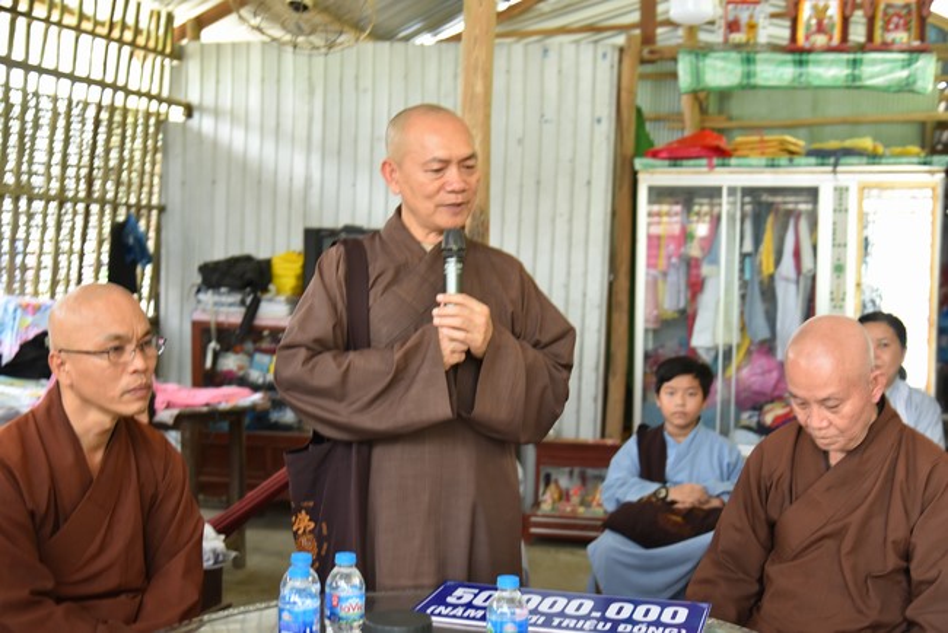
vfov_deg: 28.1
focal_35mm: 48
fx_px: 1264
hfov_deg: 41.1
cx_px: 474
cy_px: 316
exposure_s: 1/25
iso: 640
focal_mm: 48
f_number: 4
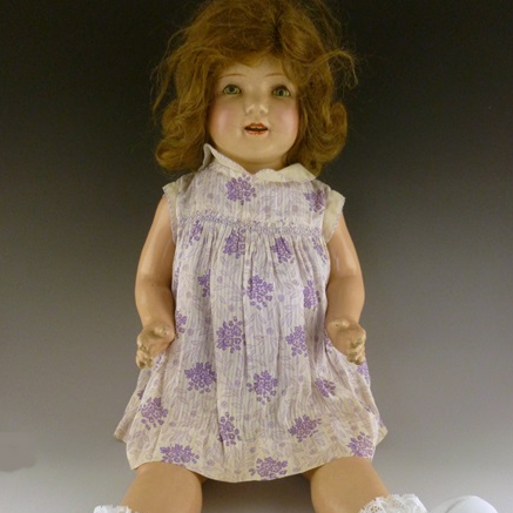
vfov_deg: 47.8
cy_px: 333
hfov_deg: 48.5
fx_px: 570
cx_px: 256
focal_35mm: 34
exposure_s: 1/640
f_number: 3.3
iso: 400
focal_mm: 5
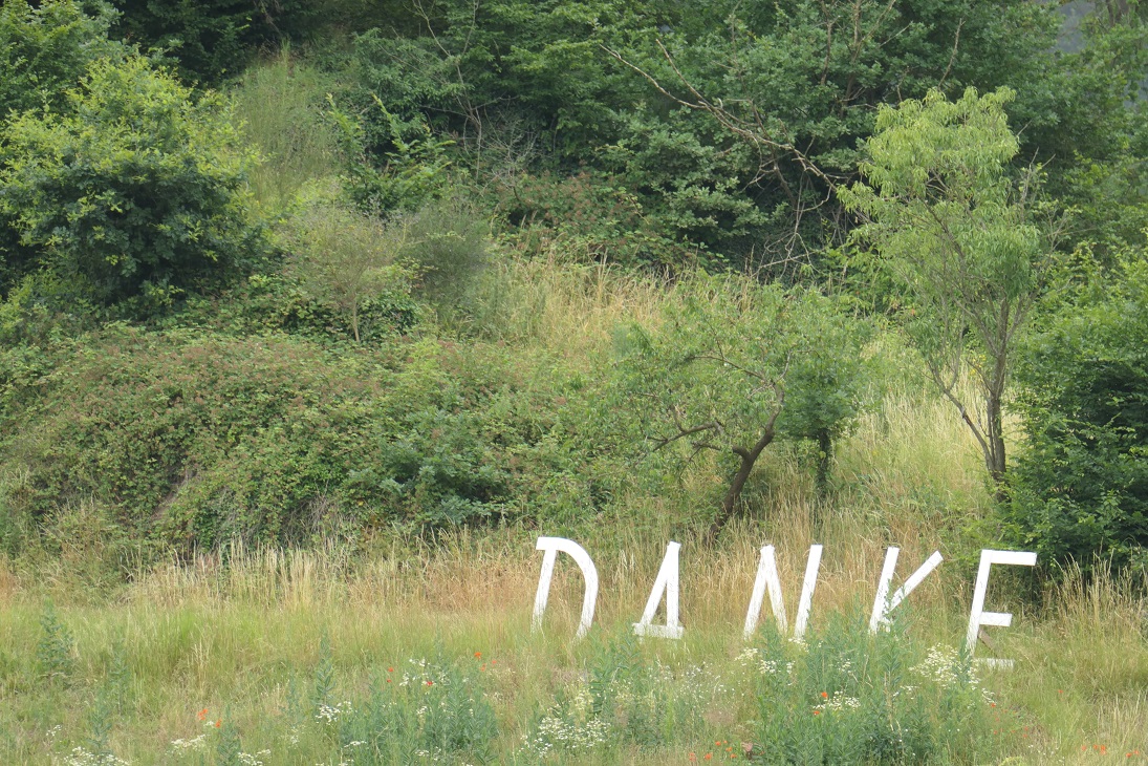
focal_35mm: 360
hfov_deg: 5.7
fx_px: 11479
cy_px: 383
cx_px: 574
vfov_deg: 3.8
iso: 200
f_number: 8
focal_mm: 132
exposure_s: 1/125
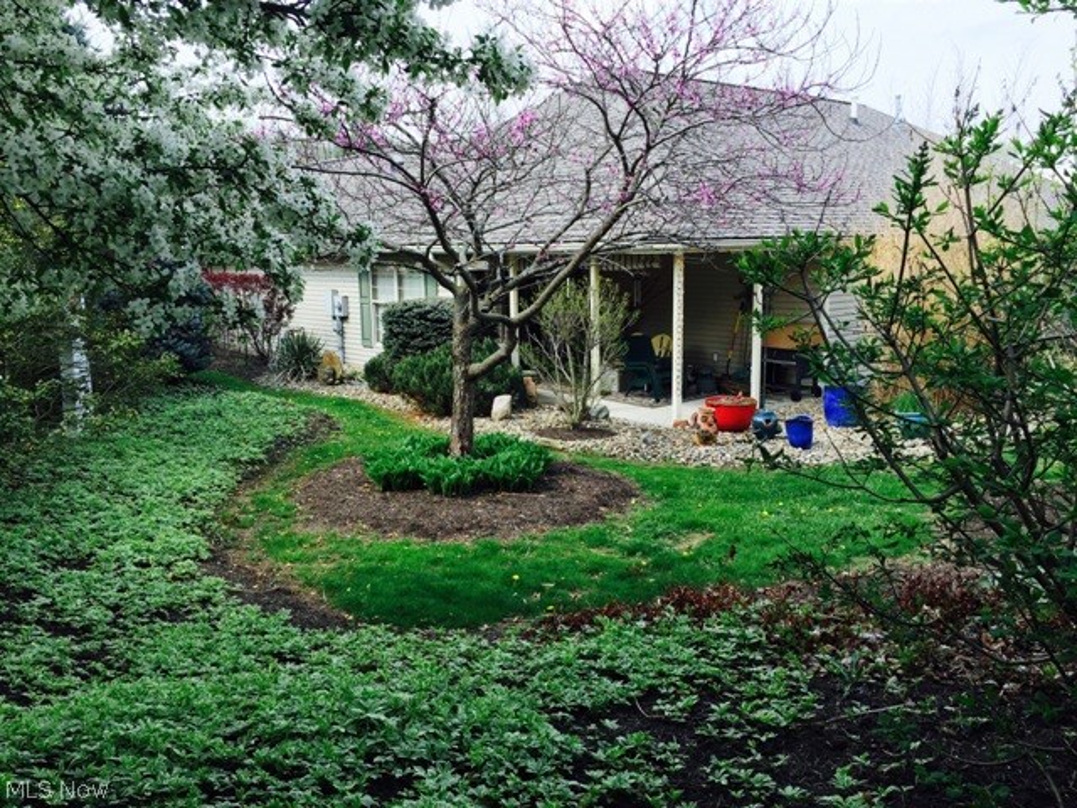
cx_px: 538
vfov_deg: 48.2
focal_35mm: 29
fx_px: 902
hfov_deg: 61.7
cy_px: 404
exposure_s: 1/590
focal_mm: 4.15
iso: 32
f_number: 2.2
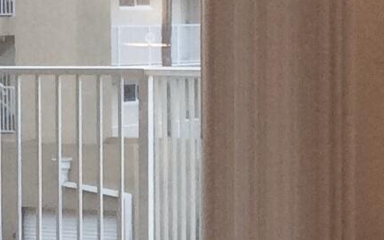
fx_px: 2114
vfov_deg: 6.5
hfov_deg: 10.4
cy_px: 229
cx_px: 115
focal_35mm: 202
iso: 80
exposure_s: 1/24
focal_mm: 3.3
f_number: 2.4
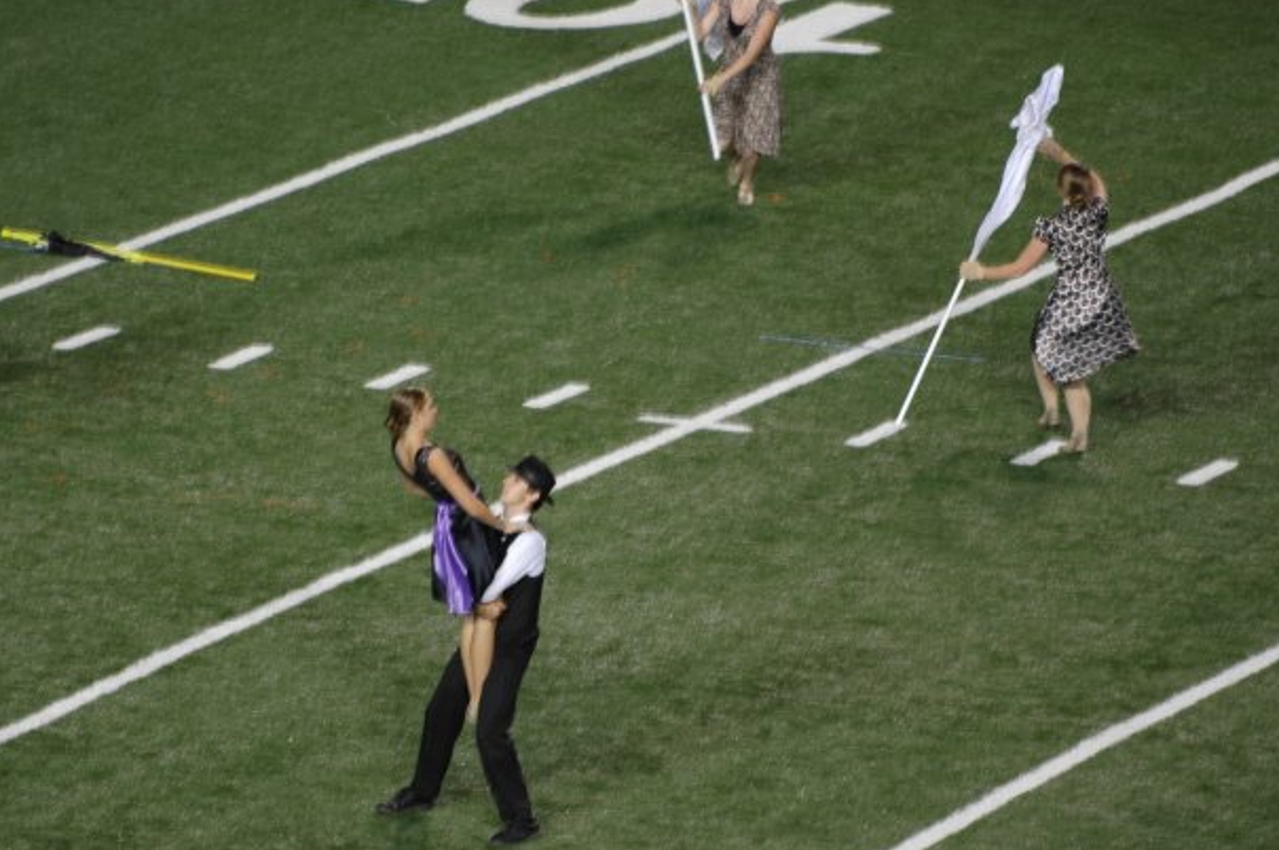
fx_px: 14089
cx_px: 488
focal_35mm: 397
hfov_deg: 5.2
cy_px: 520
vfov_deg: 3.5
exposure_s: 1/60
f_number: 2.8
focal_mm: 200
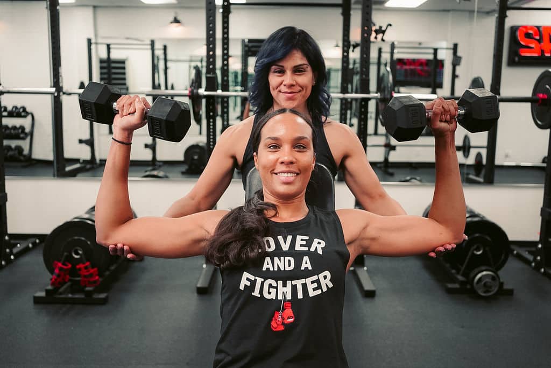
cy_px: 184
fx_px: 536
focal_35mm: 35
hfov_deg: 54.4
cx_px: 276
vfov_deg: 37.9
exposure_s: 1/160
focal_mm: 35
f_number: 4
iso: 3200
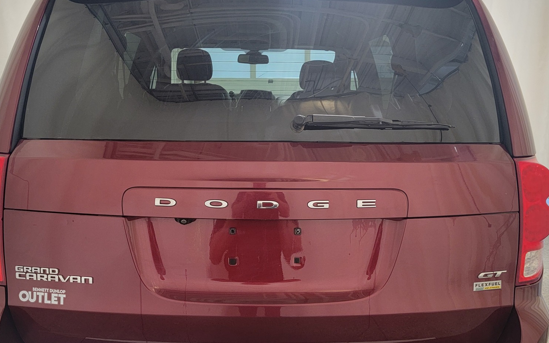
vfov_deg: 36.1
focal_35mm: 35
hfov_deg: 55.3
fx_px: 524
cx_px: 267
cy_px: 204
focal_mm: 6.7
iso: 250
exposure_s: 1/60
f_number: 1.8
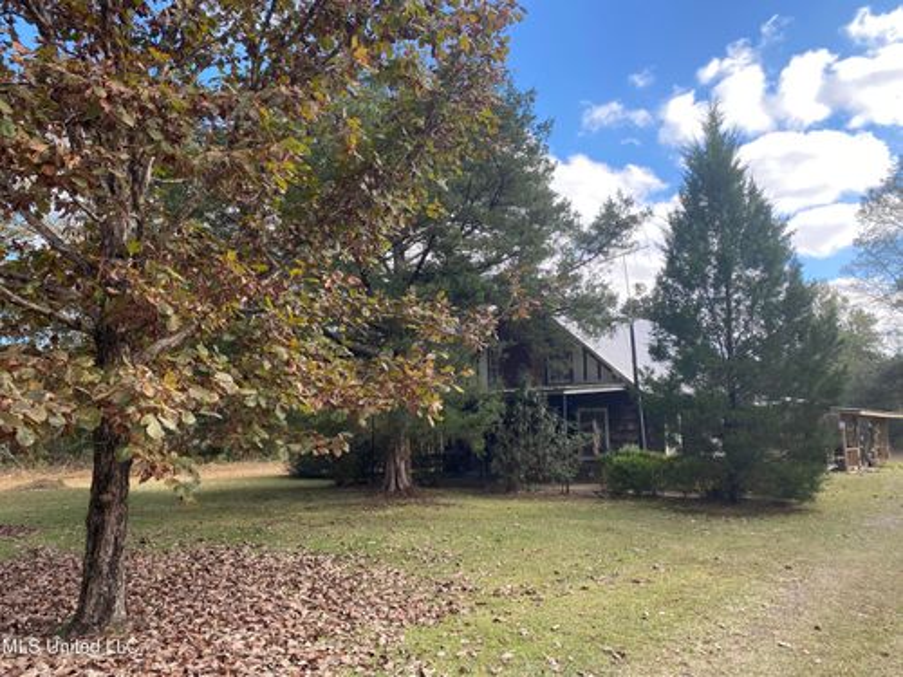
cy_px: 338
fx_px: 678
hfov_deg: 67.3
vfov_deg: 53.1
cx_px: 452
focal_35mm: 26
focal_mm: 4.25
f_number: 1.8
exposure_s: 1/552
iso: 32
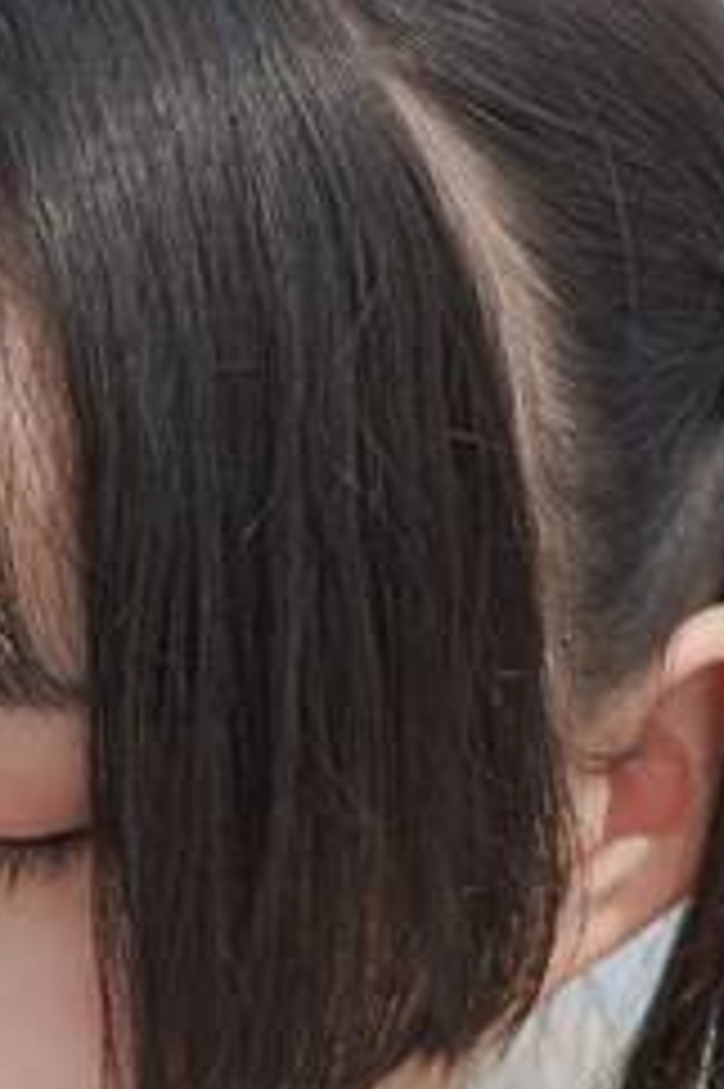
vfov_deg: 5.5
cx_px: -684
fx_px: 11237
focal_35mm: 372
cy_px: 1696
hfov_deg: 3.7
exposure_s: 1/2000
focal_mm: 50
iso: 100
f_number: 2.8
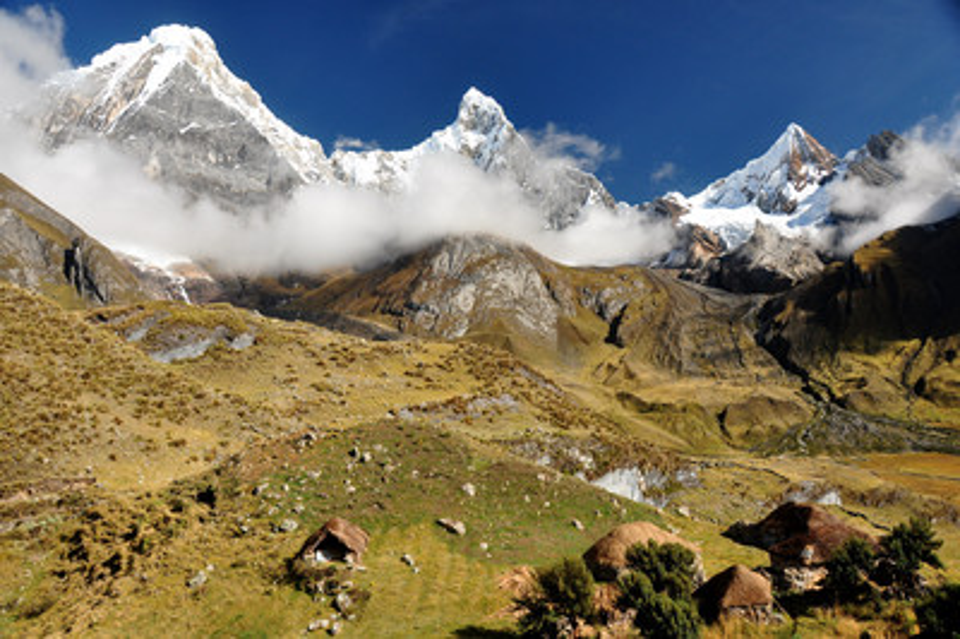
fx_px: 719
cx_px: 480
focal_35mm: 27
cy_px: 320
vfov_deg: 47.9
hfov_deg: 67.4
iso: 320
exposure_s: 1/200
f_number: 7.1
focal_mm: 18
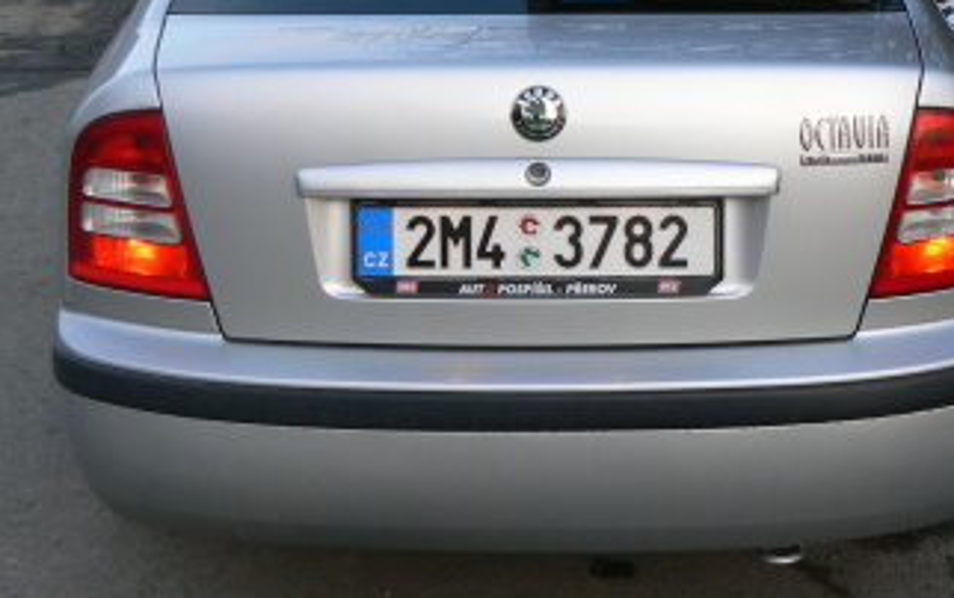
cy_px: 65
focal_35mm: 71
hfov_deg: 28.9
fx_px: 1848
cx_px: 504
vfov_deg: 18.1
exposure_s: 1/50
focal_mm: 6
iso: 80
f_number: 2.8
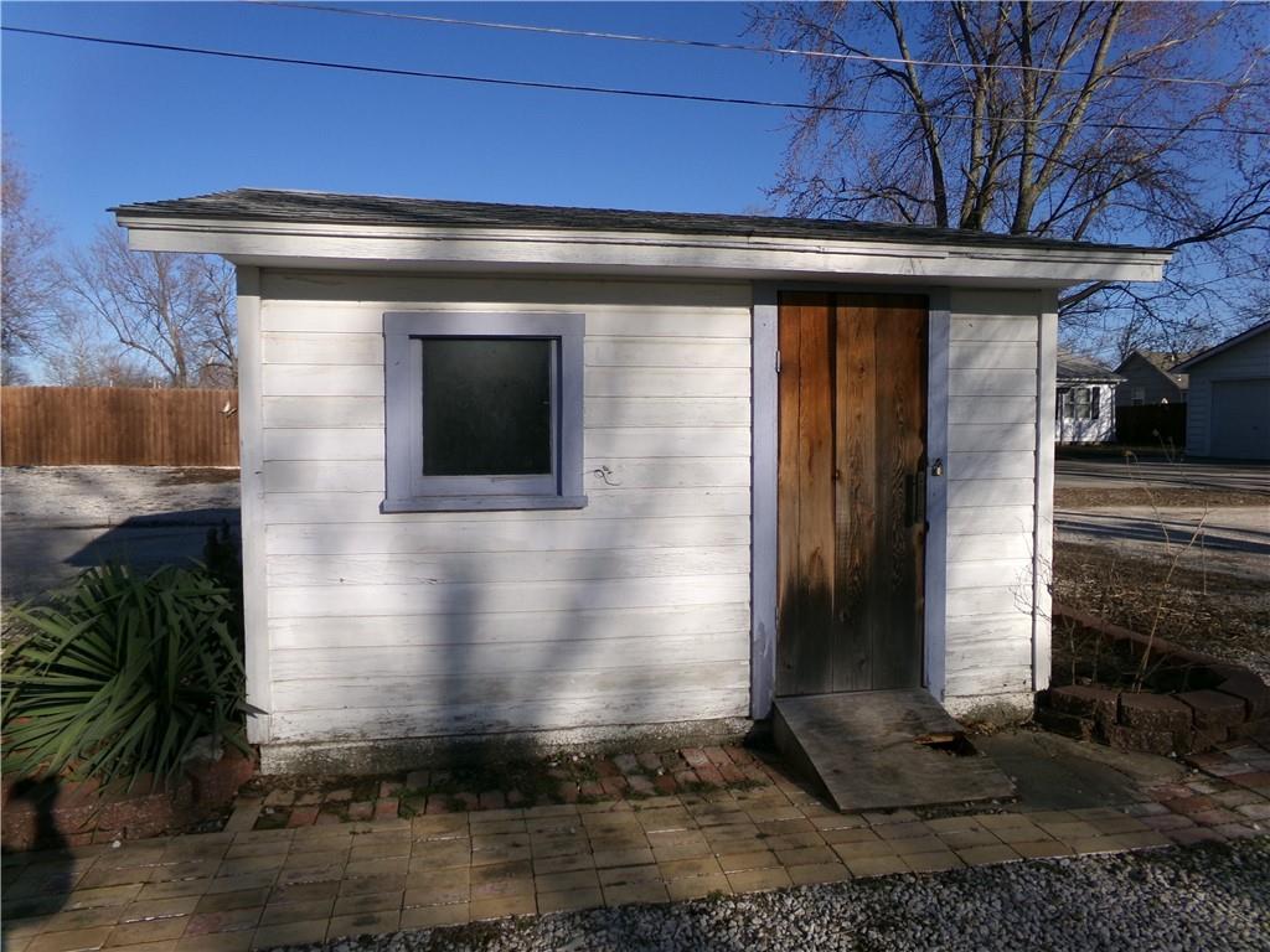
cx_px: 635
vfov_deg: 56.8
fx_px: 881
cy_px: 476
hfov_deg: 71.6
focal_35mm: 24
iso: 100
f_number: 11.07
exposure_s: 1/140
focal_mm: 4.3
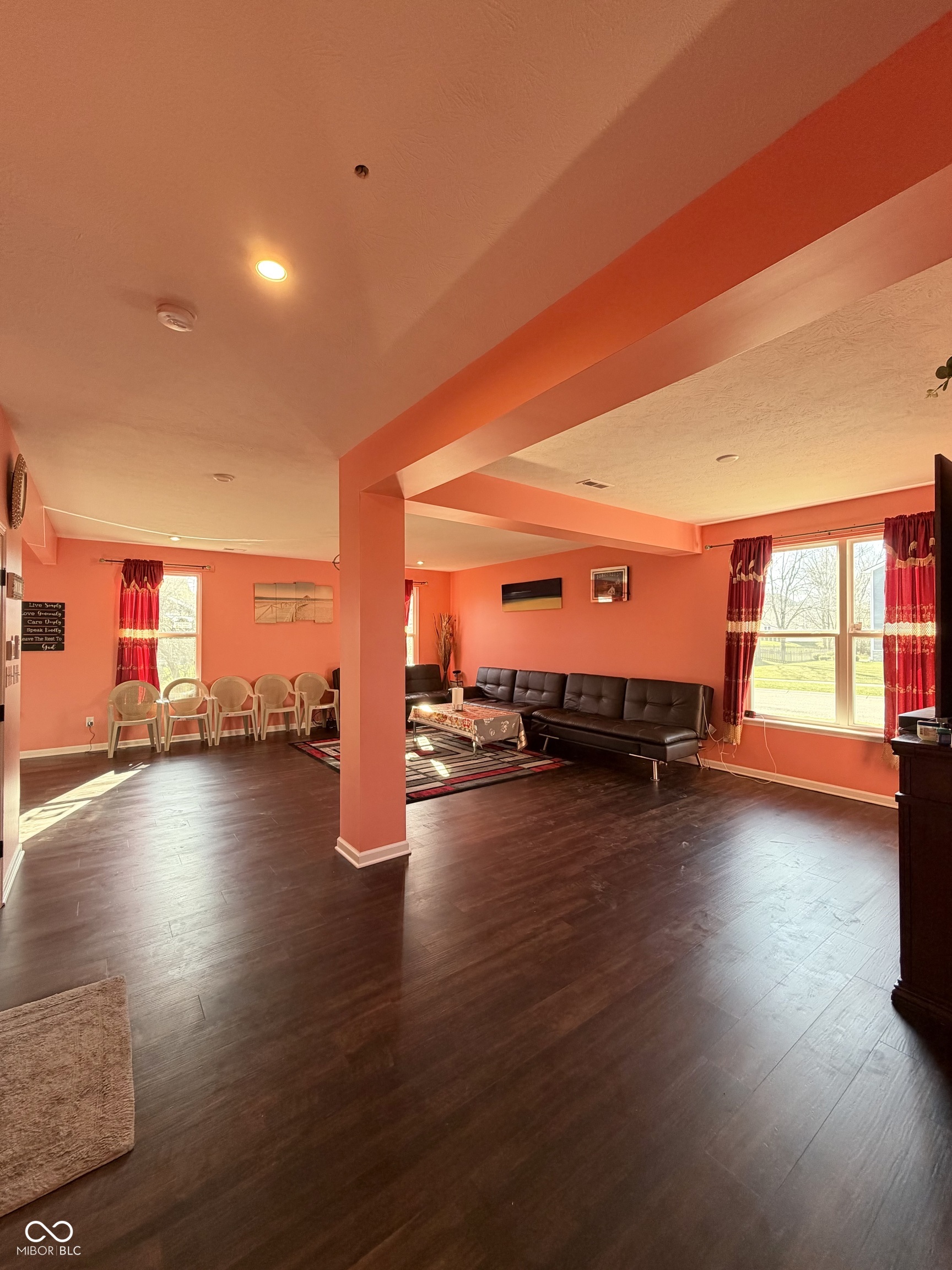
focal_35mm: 14
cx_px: 476
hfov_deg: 85.7
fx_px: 513
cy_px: 635
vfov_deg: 102.1
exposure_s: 1/60
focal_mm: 2.22
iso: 200
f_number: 2.2
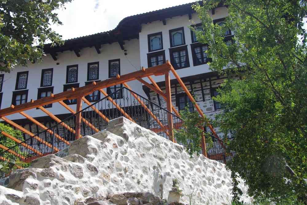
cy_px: 102
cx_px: 154
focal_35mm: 49
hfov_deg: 40.3
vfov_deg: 27.5
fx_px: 418
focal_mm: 32.5
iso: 200
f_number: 11
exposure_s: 1/60
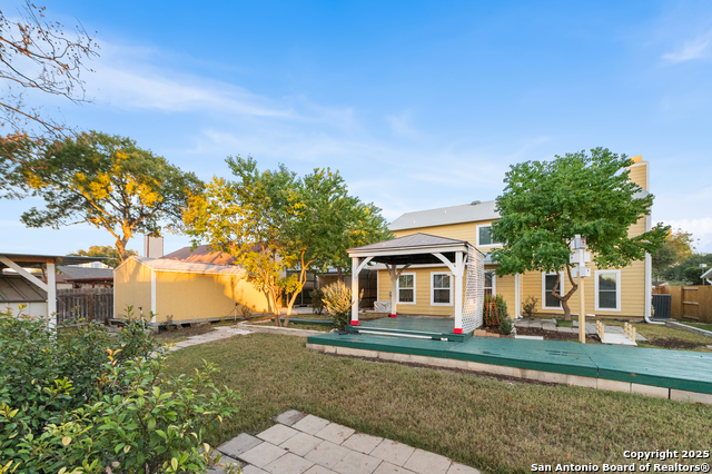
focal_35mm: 14
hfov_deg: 104.3
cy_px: 237
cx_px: 356
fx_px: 277
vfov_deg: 81.1
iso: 2500
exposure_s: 1/3200
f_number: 4
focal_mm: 14
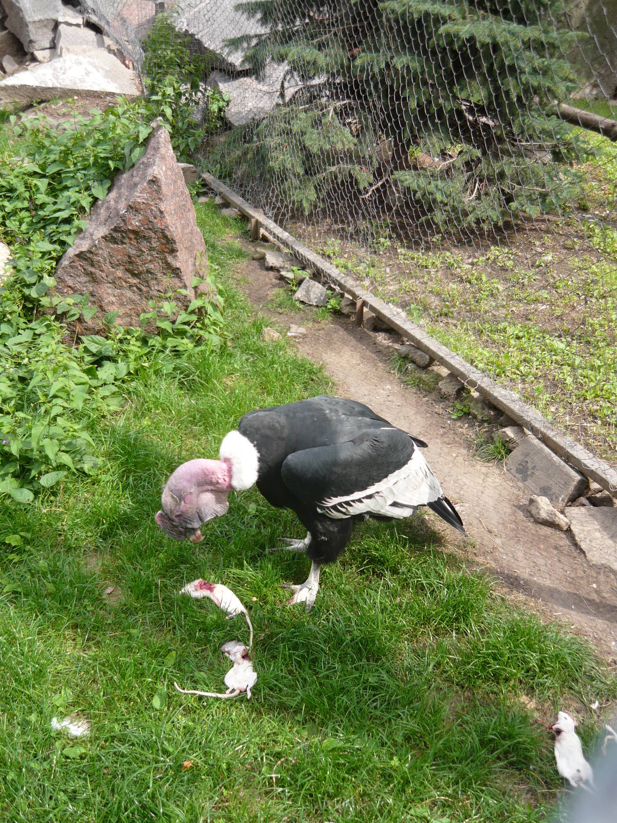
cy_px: 412
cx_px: 308
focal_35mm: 33
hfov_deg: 42.9
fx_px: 784
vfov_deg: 55.4
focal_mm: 5.5
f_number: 2.8
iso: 100
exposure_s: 1/320
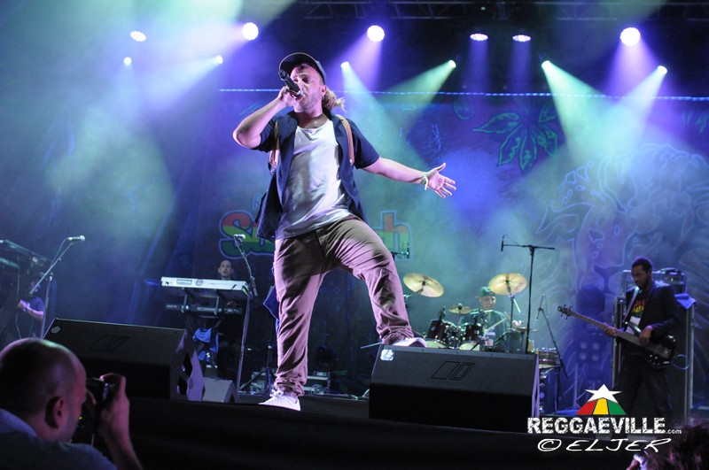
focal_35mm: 45
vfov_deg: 29.8
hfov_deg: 43.7
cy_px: 235
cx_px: 354
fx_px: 885
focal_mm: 30
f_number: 3.5
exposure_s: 1/200
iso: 2000
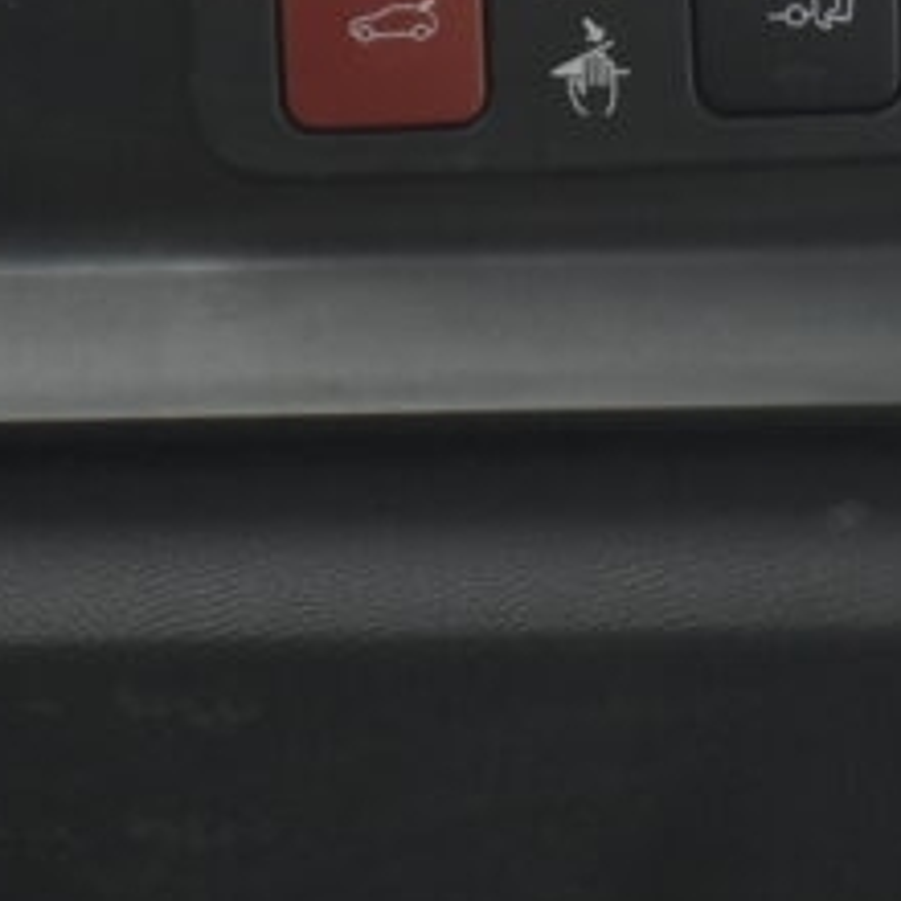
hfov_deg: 16.3
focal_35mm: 107
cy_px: 33
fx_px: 3151
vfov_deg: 16.0
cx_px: 336
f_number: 3.5
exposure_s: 1/100
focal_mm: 18
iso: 1600
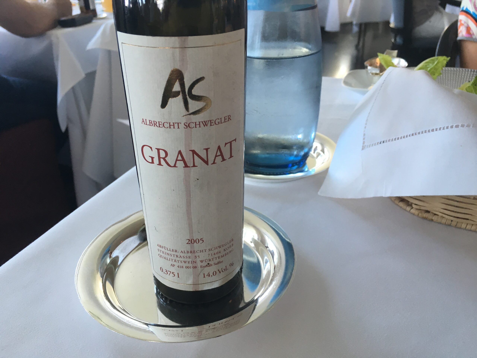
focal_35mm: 29
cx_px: 238
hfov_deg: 61.7
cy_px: 179
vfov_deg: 48.2
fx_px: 400
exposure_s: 1/33
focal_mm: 4.15
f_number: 2.2
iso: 32
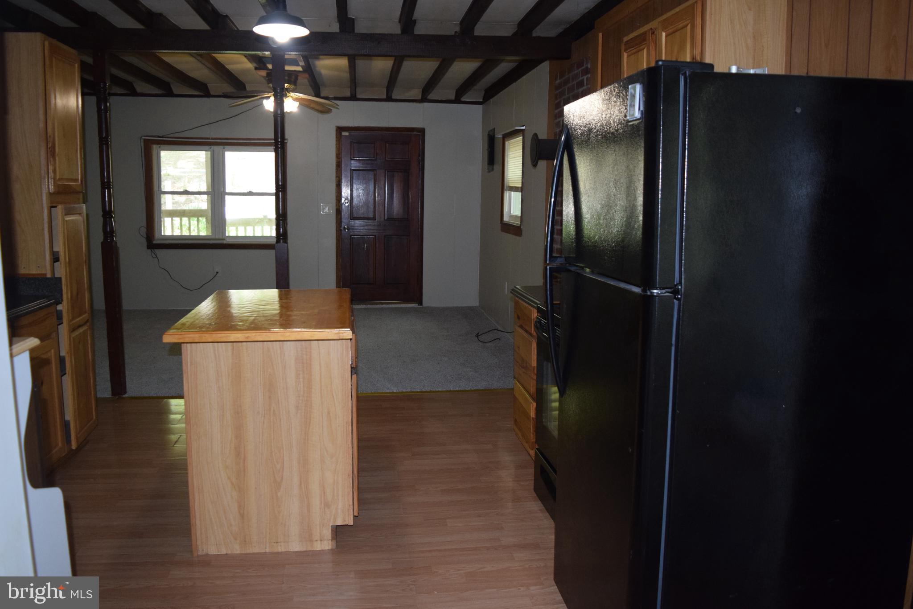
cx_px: 456
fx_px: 685
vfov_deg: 47.9
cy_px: 304
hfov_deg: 67.4
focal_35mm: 27
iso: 1250
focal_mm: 18
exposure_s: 1/200
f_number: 4
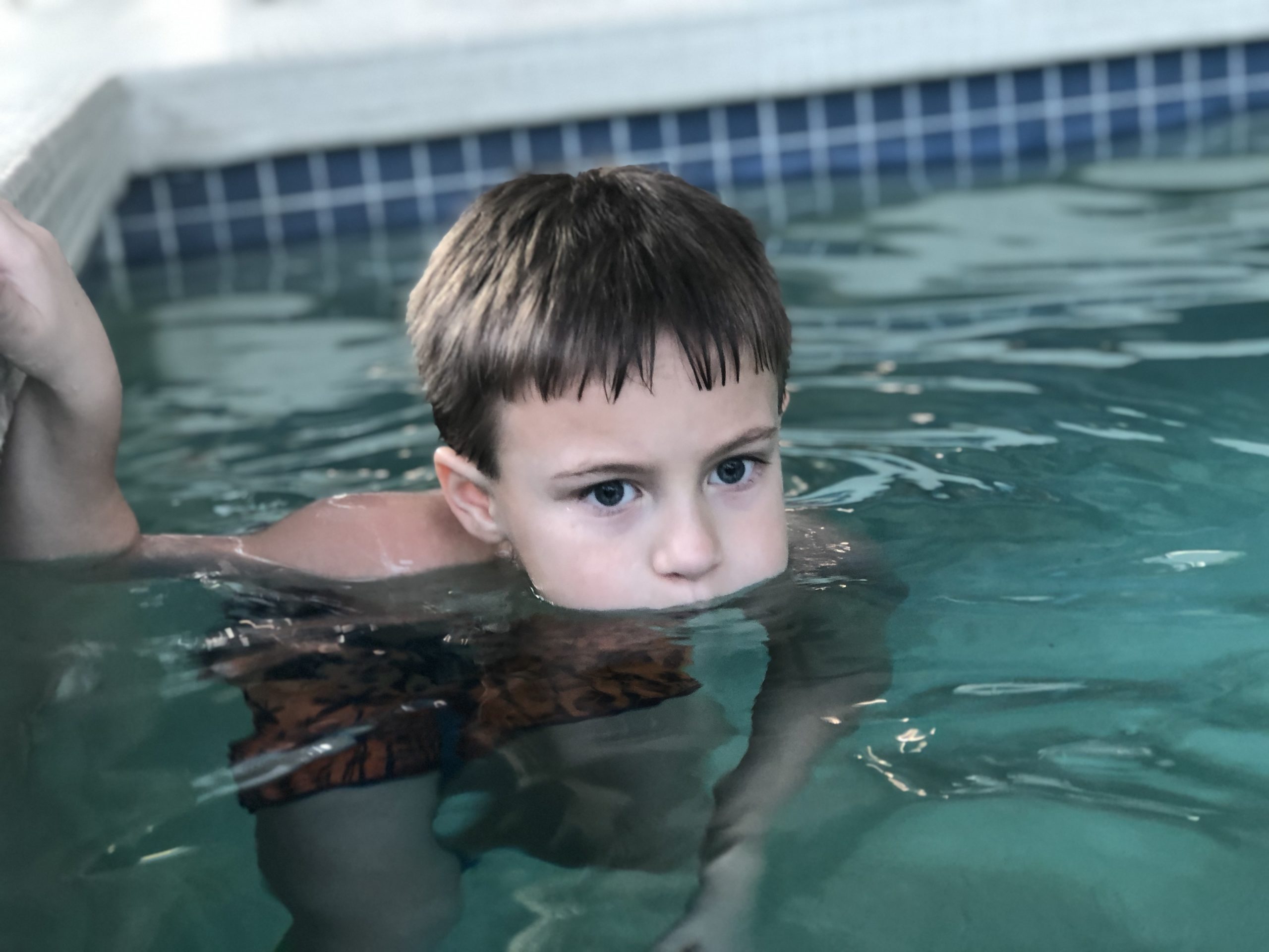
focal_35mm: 57
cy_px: 476
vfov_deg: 25.7
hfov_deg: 33.8
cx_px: 634
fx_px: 2090
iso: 80
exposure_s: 1/30
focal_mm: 6.6
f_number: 2.8
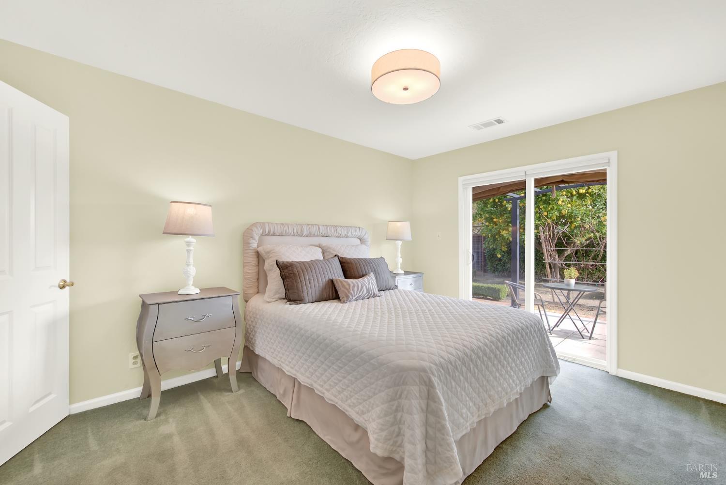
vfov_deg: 81.3
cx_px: 363
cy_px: 242
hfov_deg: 104.2
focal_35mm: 14
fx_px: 282
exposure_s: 1/8
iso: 100
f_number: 14
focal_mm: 14
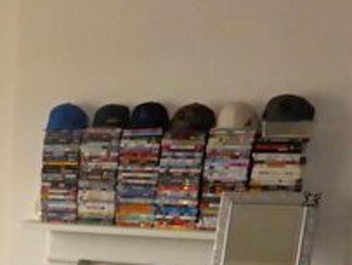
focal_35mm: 86
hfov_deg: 20.5
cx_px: -120
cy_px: 437
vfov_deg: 15.4
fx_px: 876
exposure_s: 1/125
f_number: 3.3
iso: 640
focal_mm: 4.3
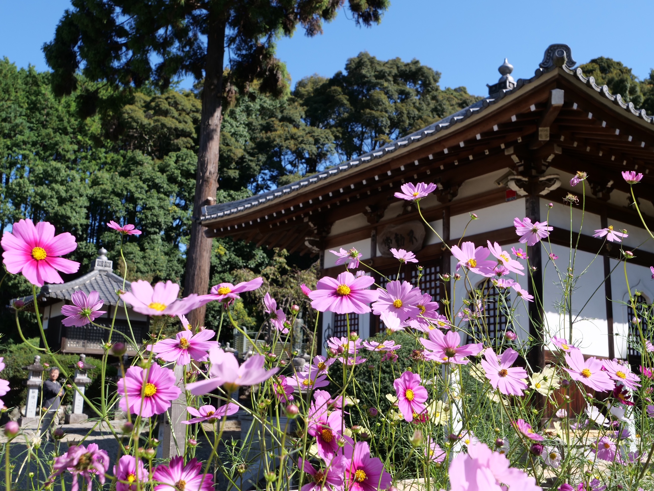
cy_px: 246
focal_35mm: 36
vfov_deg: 39.7
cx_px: 327
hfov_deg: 51.4
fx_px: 680
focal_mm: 18
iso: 200
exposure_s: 1/400
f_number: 6.3
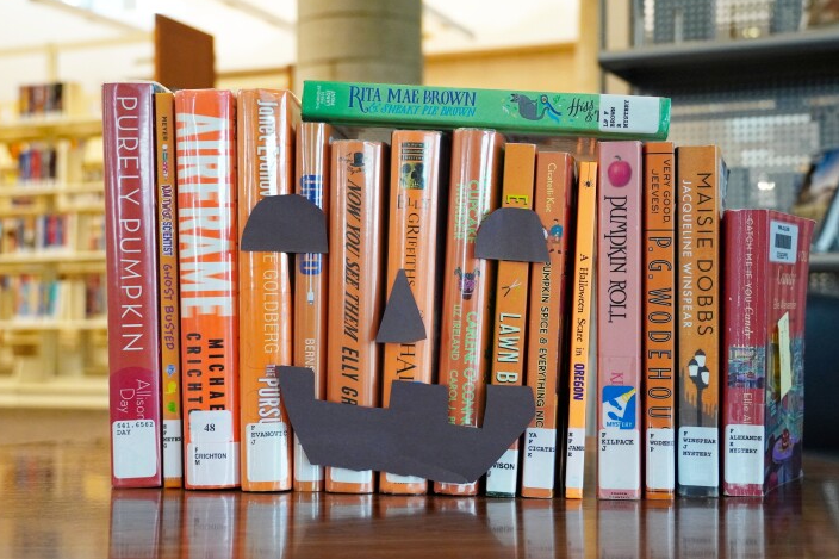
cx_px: 420
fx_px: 1258
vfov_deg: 25.0
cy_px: 281
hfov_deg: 36.9
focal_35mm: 54
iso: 2500
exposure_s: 1/160
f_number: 4.5
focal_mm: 32
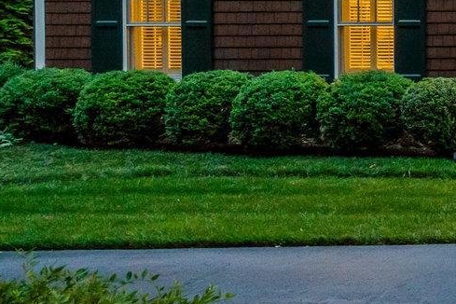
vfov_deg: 19.4
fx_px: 849
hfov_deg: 18.8
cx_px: 913
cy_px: -40
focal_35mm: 67
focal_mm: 16
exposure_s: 1/4
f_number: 8
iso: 1250
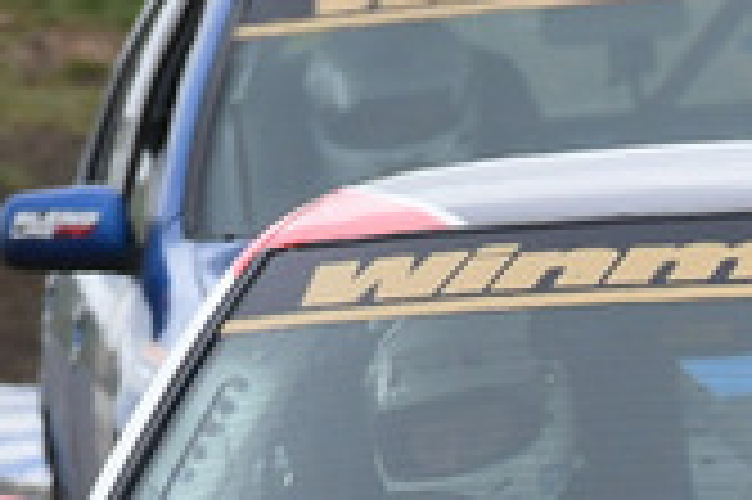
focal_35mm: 3596
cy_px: 405
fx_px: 75041
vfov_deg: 0.4
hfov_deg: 0.6
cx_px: 482
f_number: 10
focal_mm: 500
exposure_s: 1/640
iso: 500
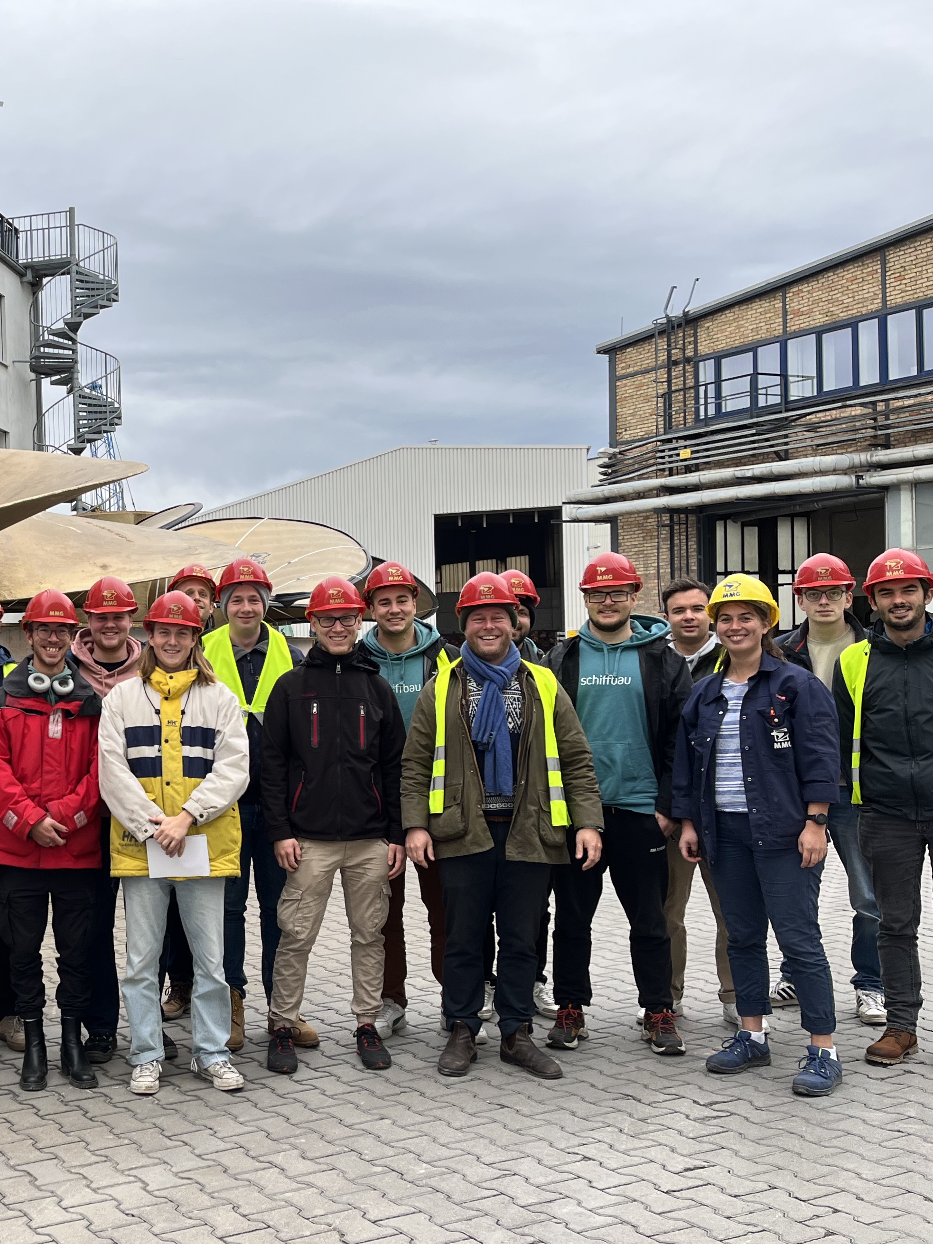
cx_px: -9
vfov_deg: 46.7
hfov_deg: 32.9
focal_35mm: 40
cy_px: 675
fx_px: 1437
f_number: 1.6
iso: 50
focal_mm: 5.1
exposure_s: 1/340
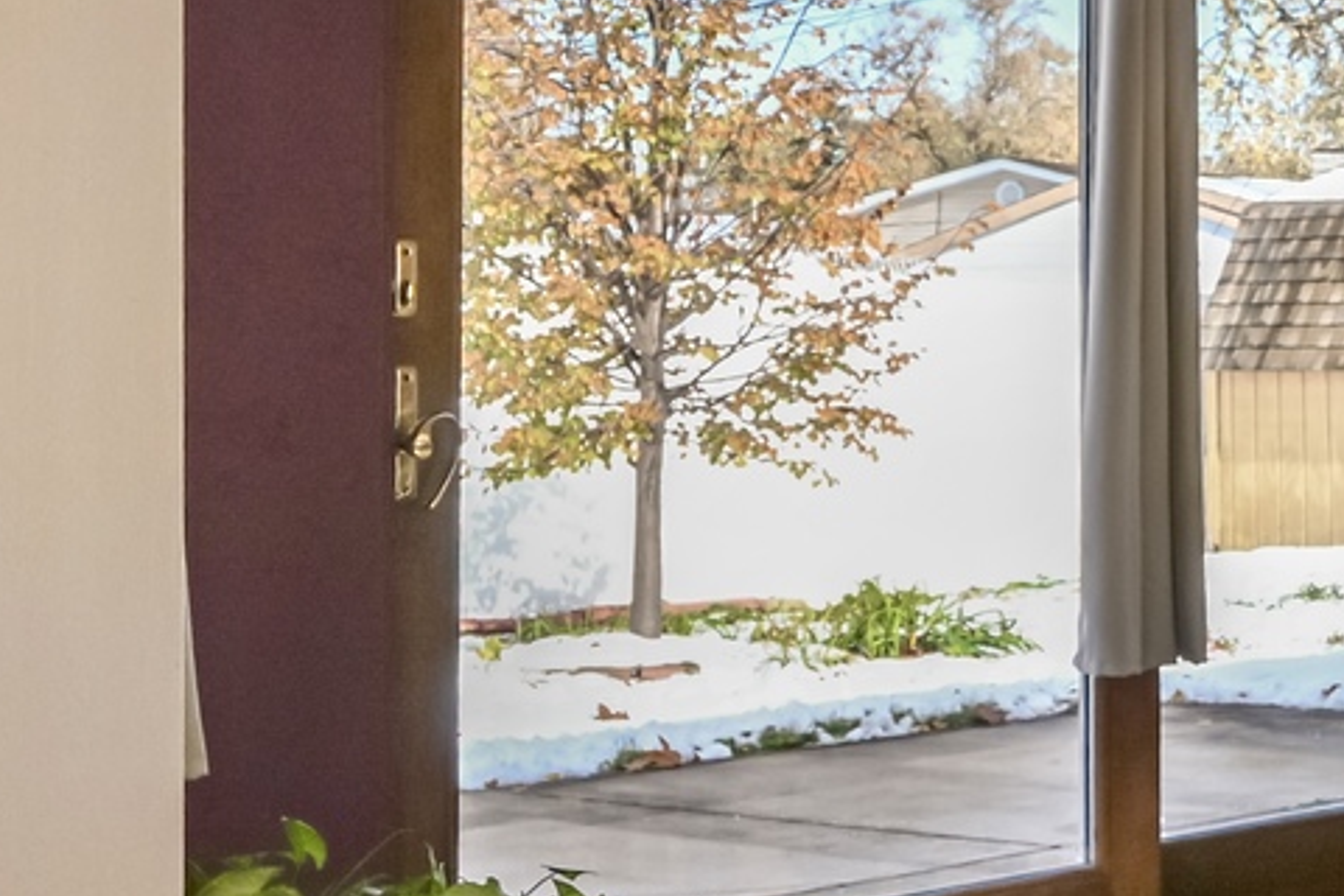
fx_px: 3024
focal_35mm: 81
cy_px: 291
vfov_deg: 16.8
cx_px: 2092
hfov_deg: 20.8
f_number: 5.6
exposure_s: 1/250
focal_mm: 16
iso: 125
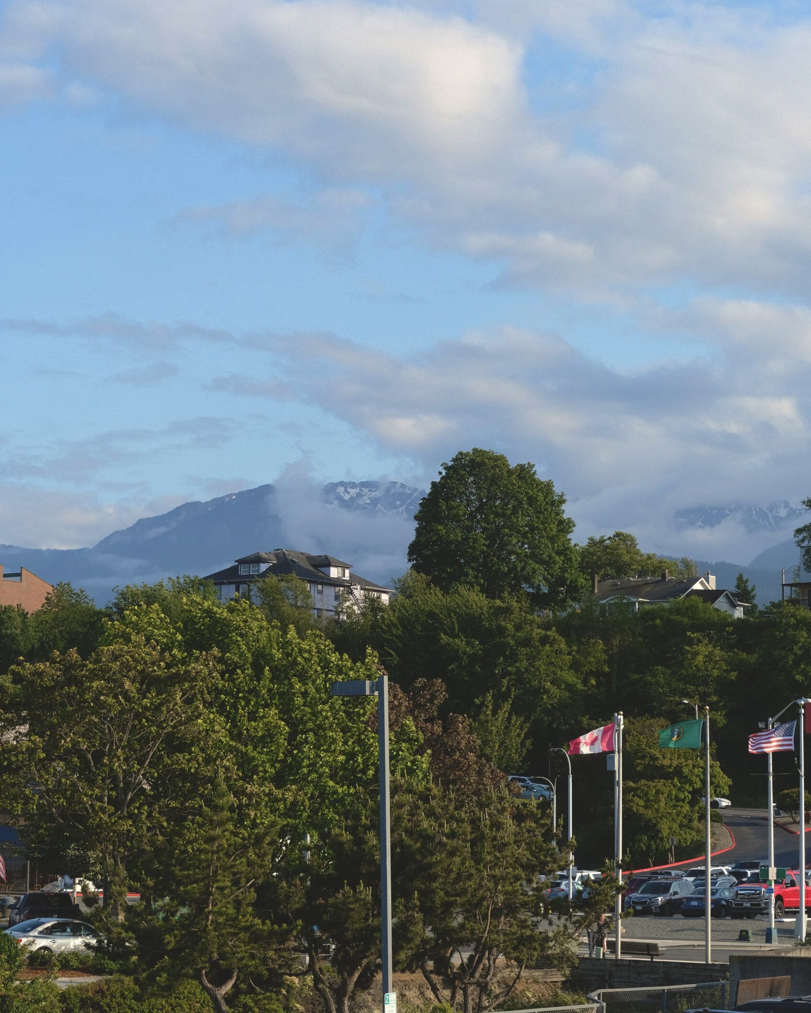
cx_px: 405
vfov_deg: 22.5
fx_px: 2550
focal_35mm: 85
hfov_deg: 18.1
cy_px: 521
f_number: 9
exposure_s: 1/250
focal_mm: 50
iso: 200
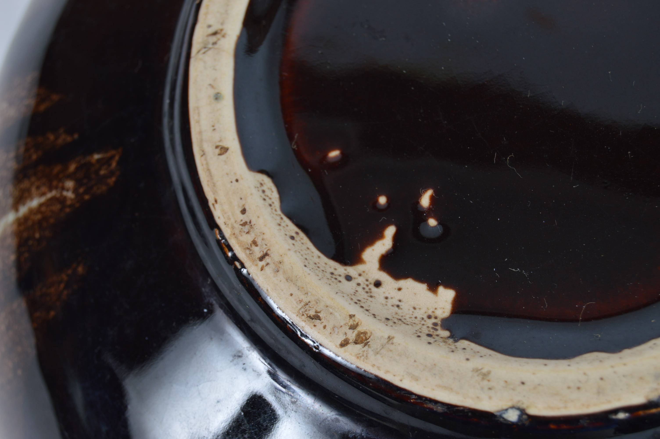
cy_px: 220
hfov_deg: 24.6
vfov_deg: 16.5
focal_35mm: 82
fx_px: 1511
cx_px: 330
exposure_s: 1/80
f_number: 9
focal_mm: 55
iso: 100
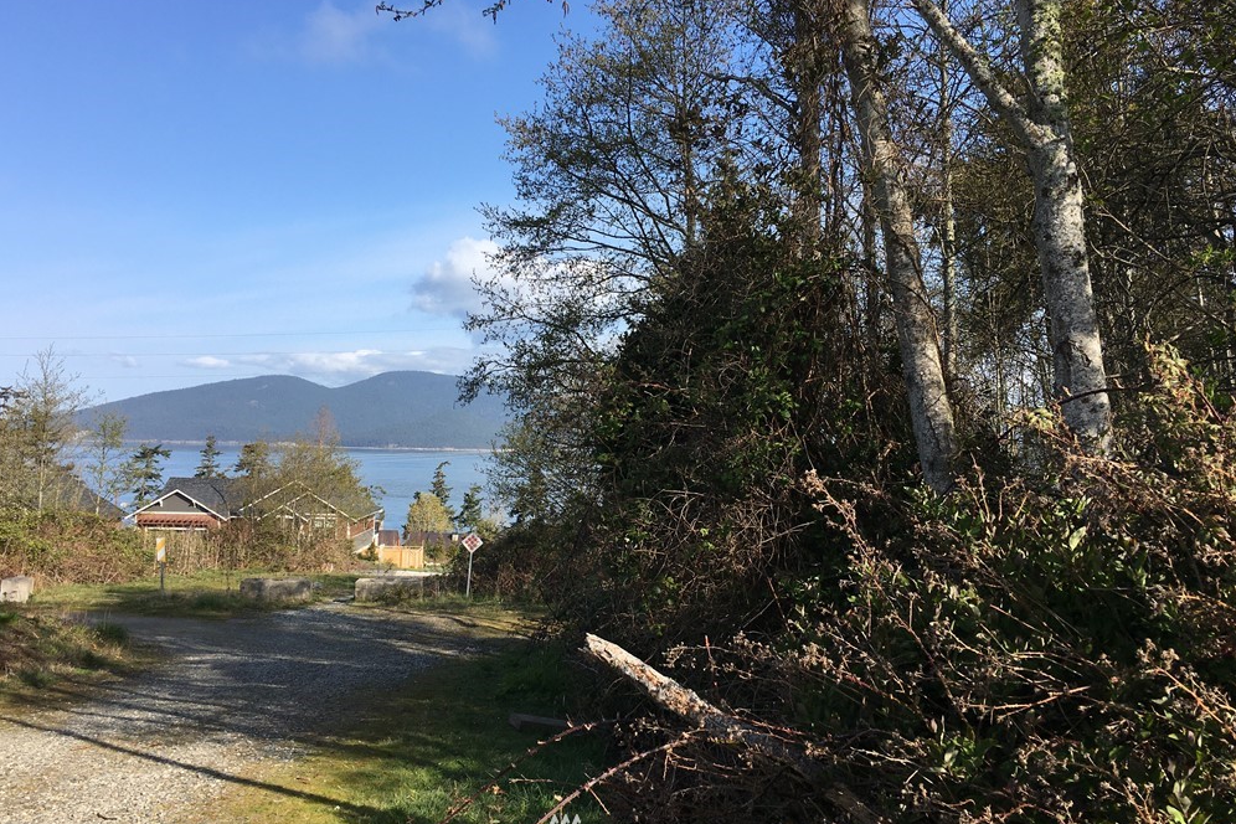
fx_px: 1064
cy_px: 400
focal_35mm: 31
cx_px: 613
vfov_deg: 42.3
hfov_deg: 60.3
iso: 25
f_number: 2.2
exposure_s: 1/1241
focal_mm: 4.15
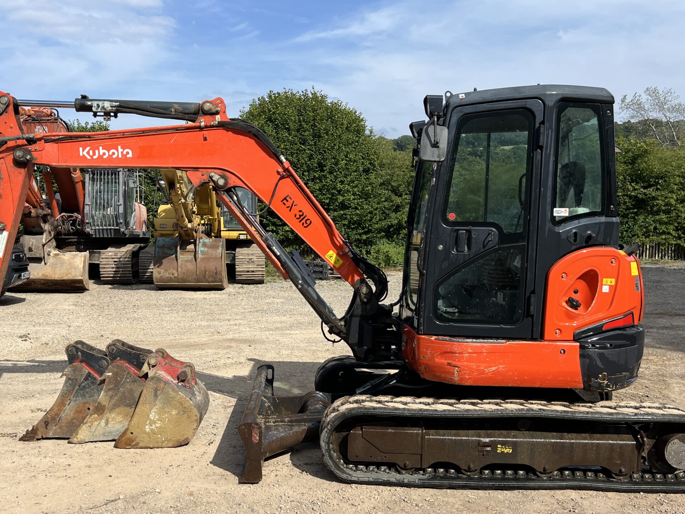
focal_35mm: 35
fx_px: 693
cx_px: 296
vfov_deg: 40.6
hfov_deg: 52.5
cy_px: 298
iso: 50
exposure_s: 1/3968
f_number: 1.5
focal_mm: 5.7
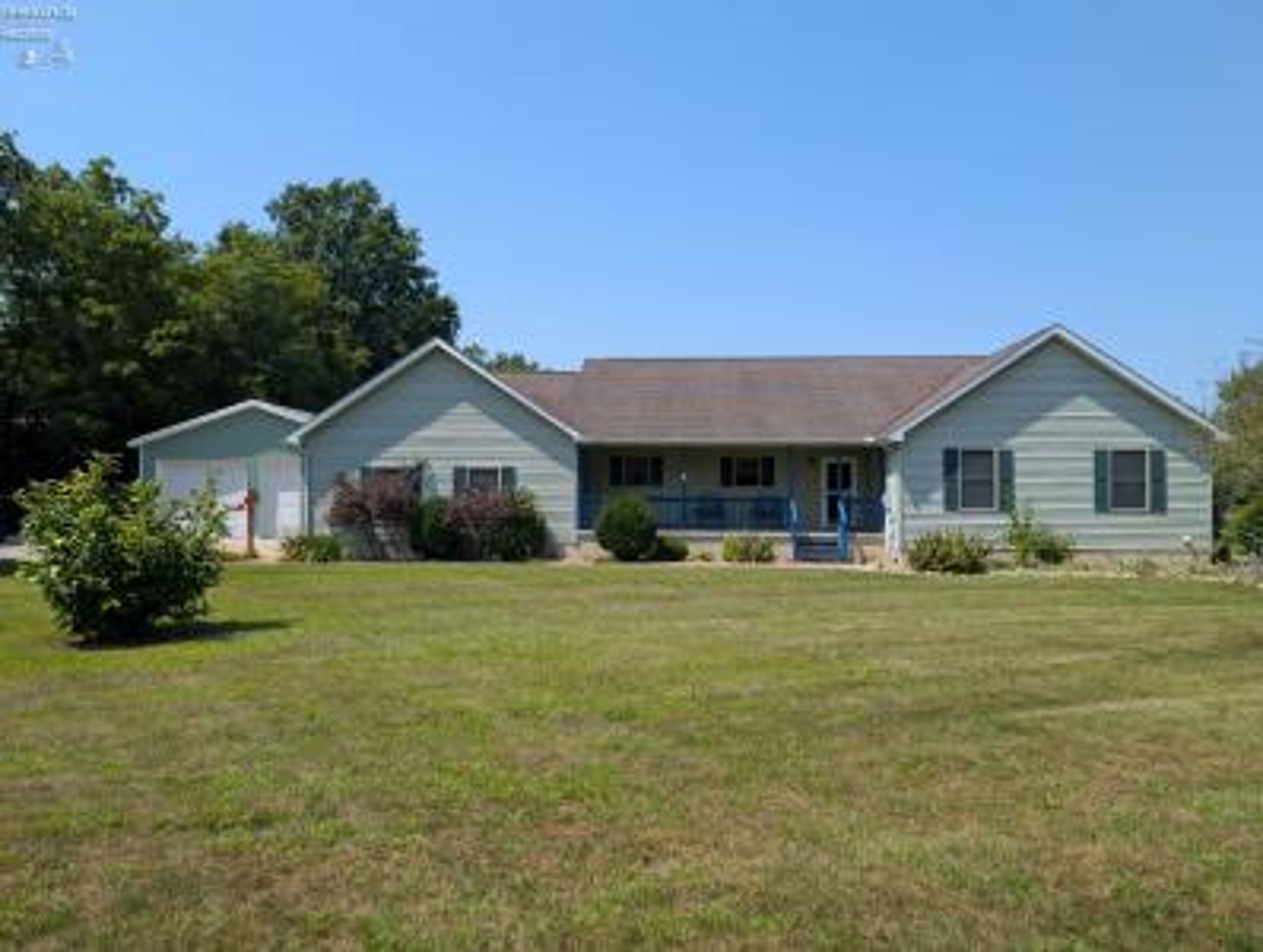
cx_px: 632
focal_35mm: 24
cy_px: 476
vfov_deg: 57.0
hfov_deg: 71.5
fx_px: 877
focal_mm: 6.9
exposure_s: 1/755
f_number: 1.68
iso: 21
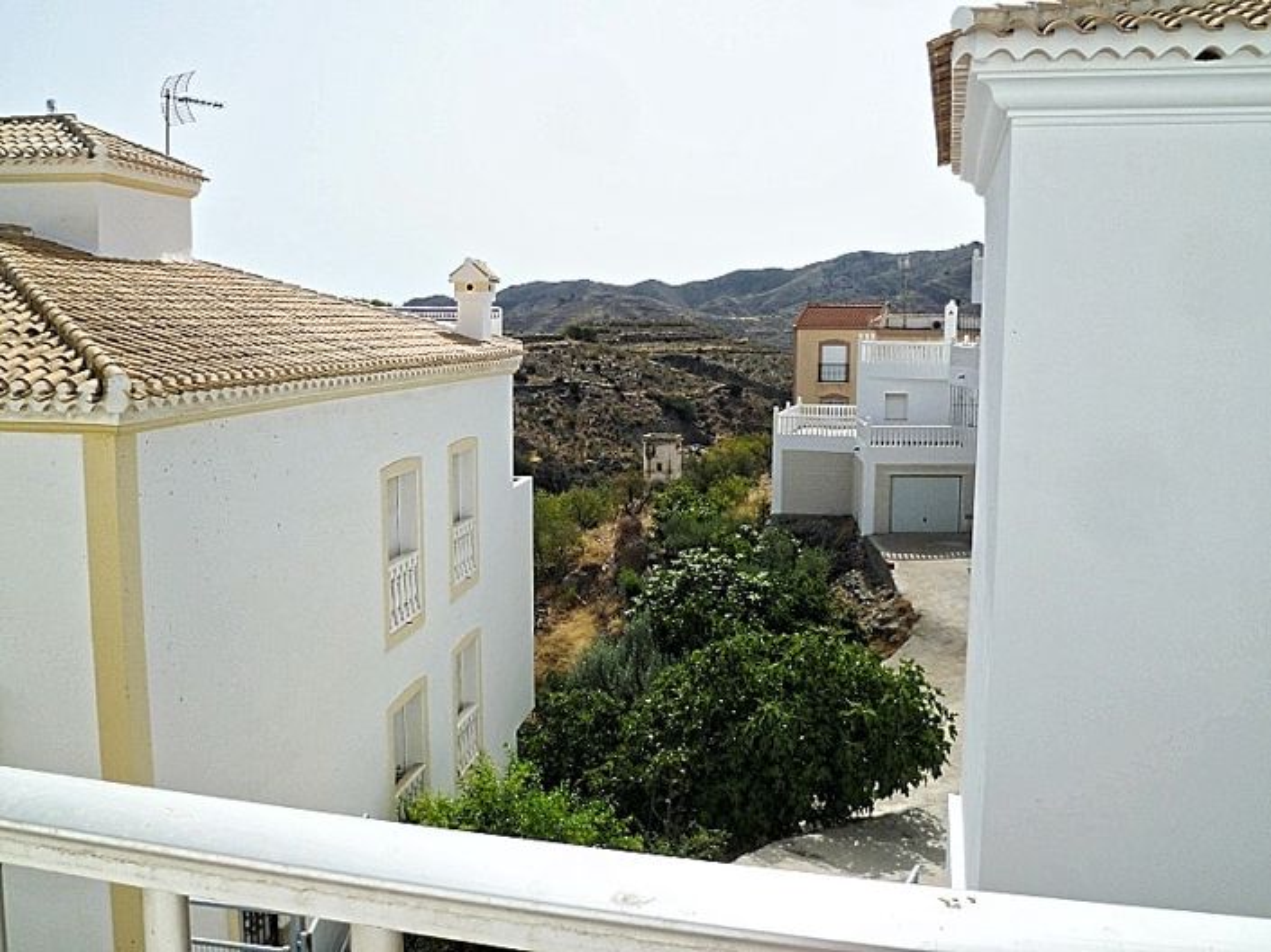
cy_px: 476
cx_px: 636
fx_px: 1174
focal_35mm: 32
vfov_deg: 44.1
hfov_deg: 56.8
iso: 80
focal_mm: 5.7
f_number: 9
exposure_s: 1/320
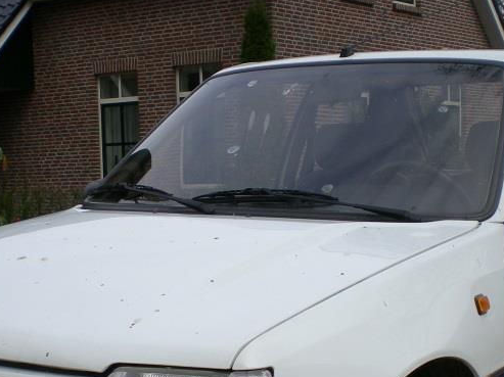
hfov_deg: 24.7
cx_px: 217
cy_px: 318
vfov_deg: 18.4
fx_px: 1149
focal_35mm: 79
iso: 50
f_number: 4.6
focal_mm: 6.3
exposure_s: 1/432
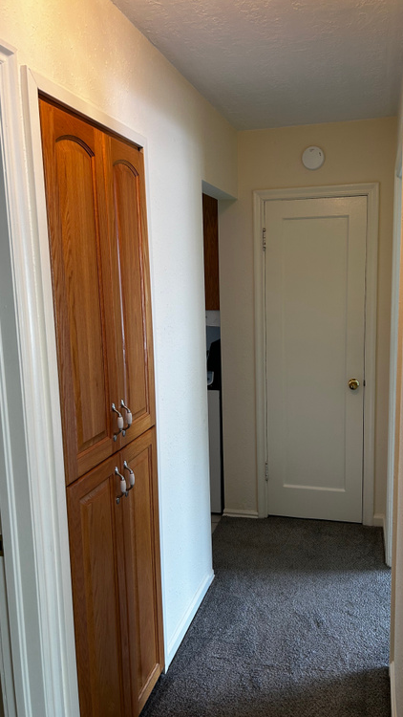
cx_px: 244
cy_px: 358
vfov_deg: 66.1
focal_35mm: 29
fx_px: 551
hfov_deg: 40.0
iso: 80
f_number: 1.5
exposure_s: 1/60
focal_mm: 5.7
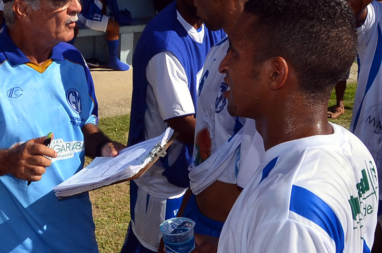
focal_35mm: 58
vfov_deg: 23.2
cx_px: 23
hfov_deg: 32.4
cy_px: 168
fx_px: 614
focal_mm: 18
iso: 250
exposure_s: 1/250
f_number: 16
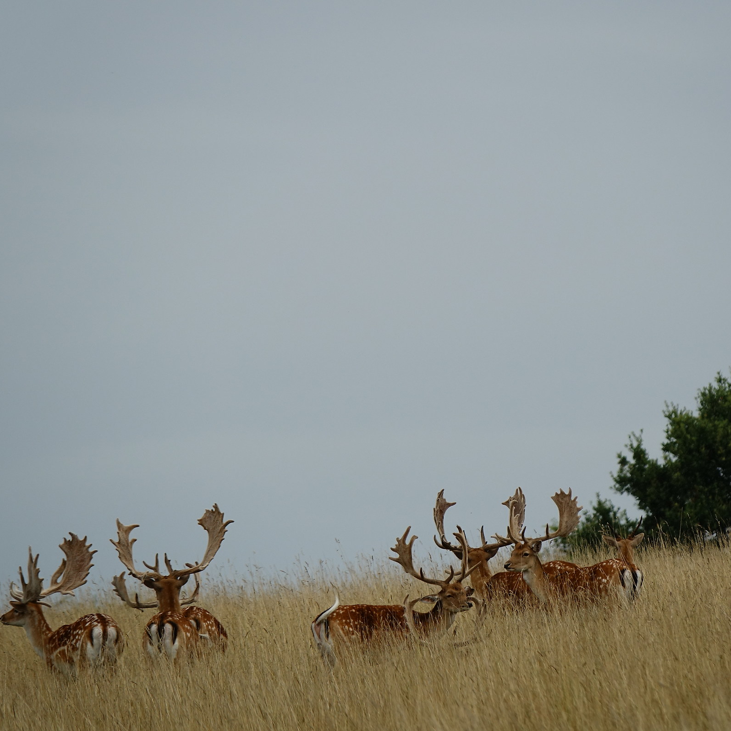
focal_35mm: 620
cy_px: 365
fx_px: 14813
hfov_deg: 2.8
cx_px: 415
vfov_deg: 2.8
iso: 100
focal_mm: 177.86
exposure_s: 1/800
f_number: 4
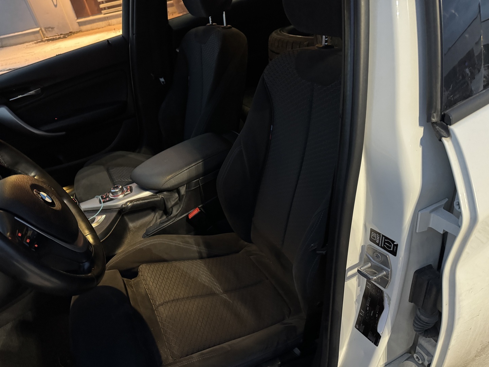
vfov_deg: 56.8
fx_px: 339
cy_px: 184
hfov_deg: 71.6
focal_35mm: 24
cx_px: 244
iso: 1000
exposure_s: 1/25
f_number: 1.78
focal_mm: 6.76
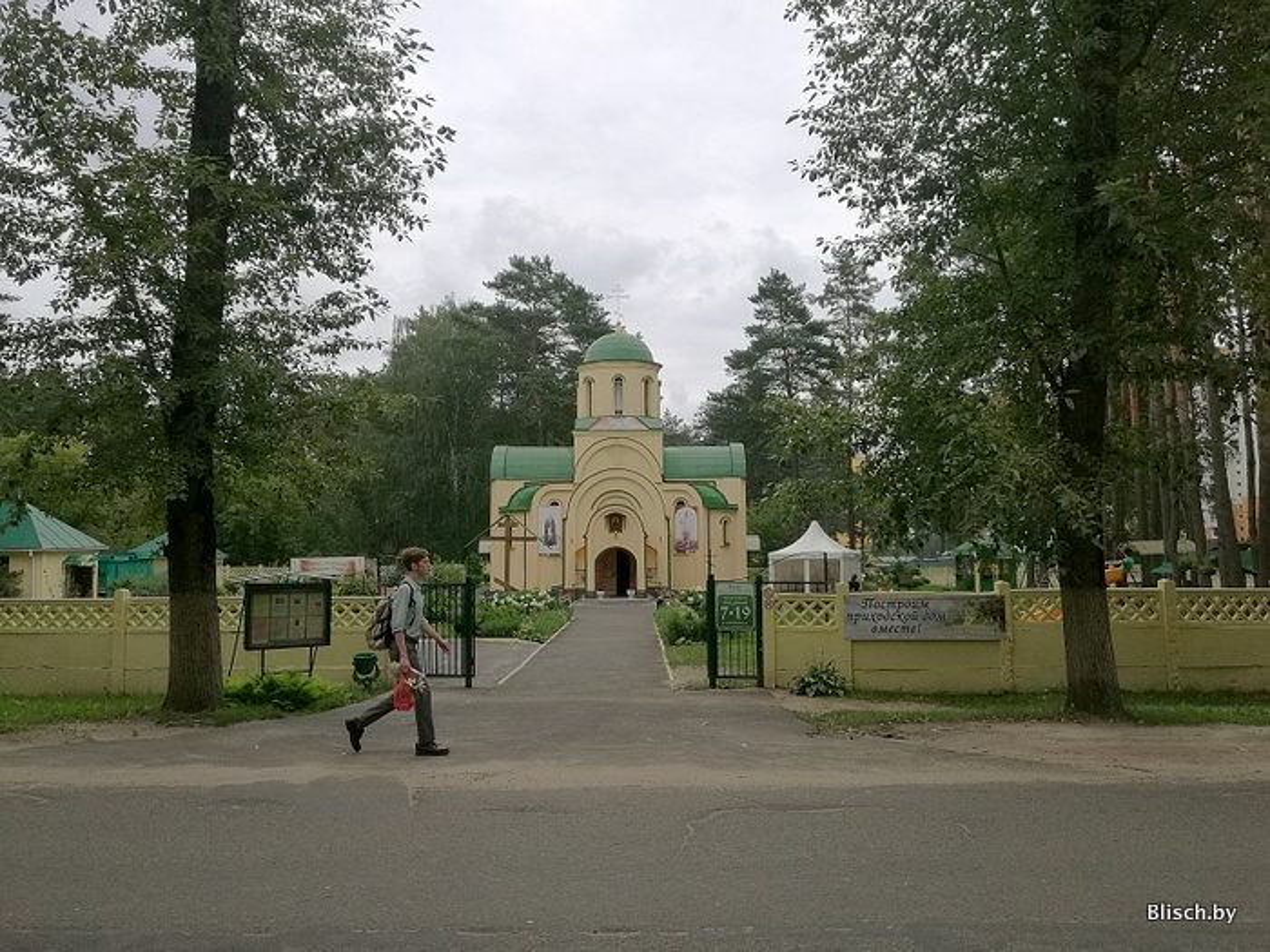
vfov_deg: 51.4
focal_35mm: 27
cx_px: 635
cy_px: 476
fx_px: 991
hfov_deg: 65.3
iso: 50
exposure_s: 1/1032
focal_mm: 4.04
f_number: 2
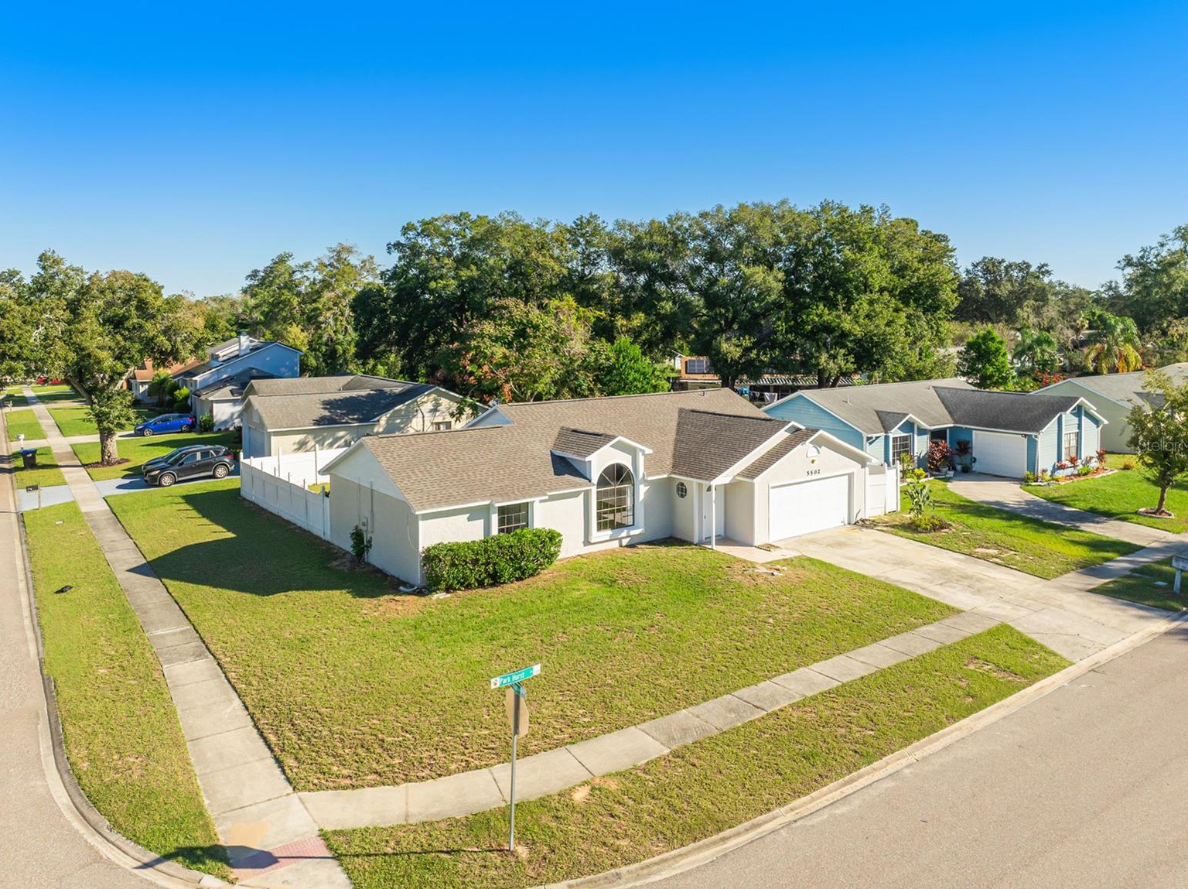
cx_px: 592
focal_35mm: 25
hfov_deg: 69.4
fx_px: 857
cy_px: 444
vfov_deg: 54.8
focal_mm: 12.29
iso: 100
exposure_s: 1/1600
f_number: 2.8
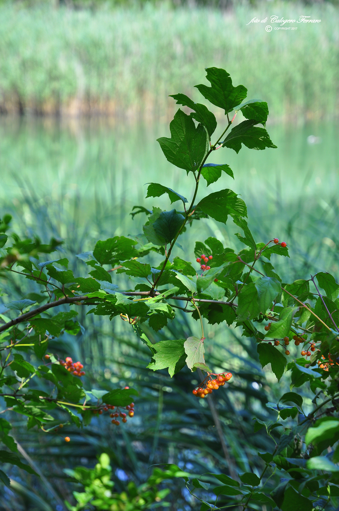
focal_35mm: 128
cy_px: 256
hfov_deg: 10.7
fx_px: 1805
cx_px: 170
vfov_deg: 16.1
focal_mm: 85
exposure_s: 1/160
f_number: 6.3
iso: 200
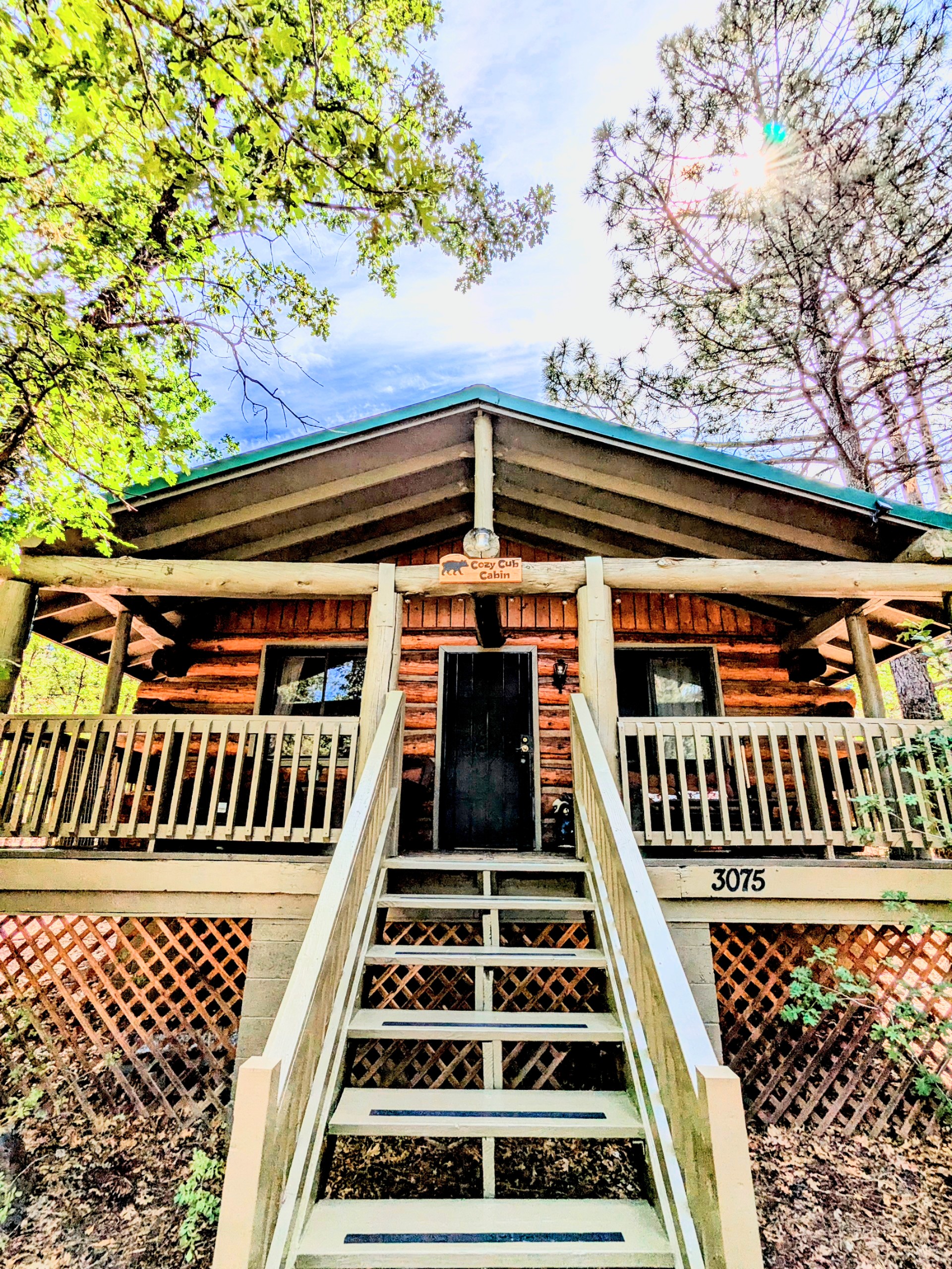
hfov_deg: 78.1
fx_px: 587
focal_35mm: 16
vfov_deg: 94.5
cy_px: 634
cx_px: 476
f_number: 2.2
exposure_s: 1/1134
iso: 35
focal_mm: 2.35
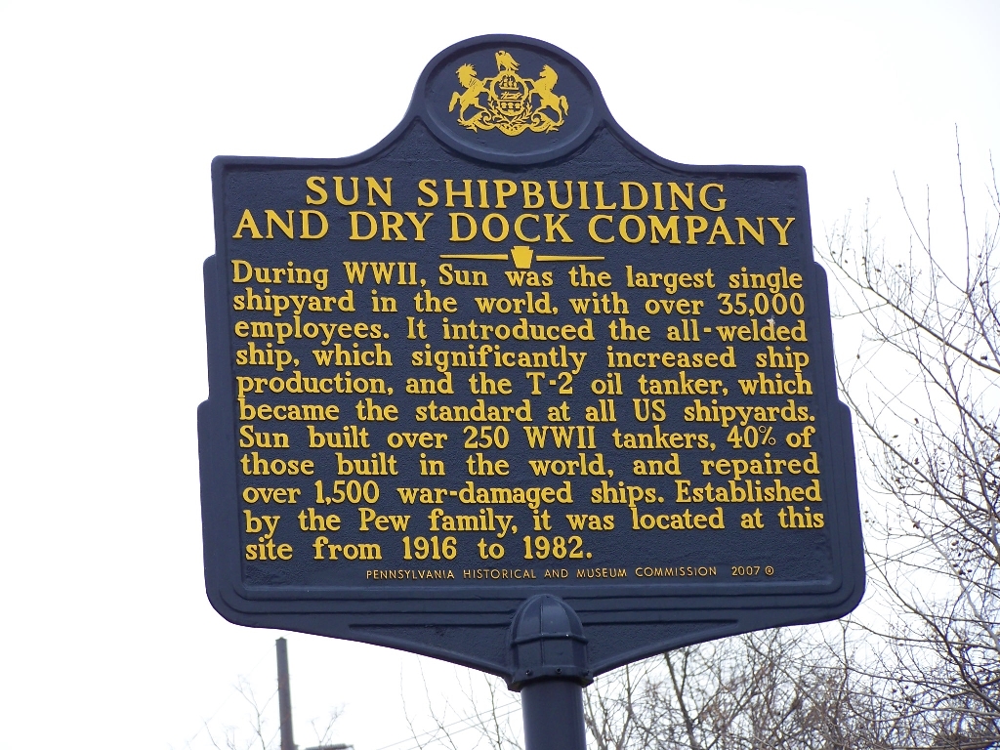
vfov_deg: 11.6
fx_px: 3698
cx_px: 500
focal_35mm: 128
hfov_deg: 15.4
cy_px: 375
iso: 64
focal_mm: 21.2
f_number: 3.3
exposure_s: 1/125
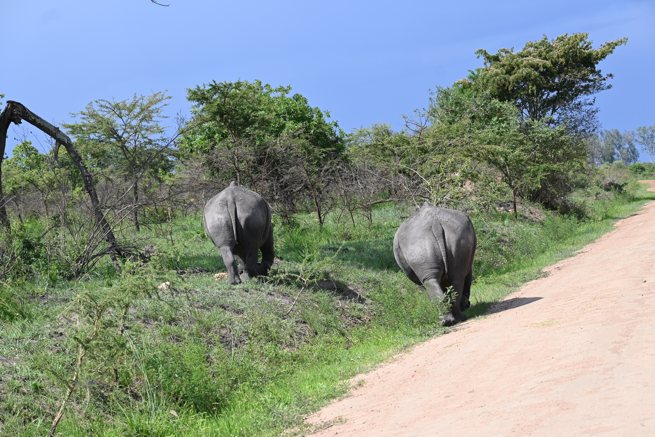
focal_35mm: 102
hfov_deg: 20.0
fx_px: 1856
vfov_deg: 13.4
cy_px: 218
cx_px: 328
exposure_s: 1/320
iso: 100
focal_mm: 68
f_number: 6.3
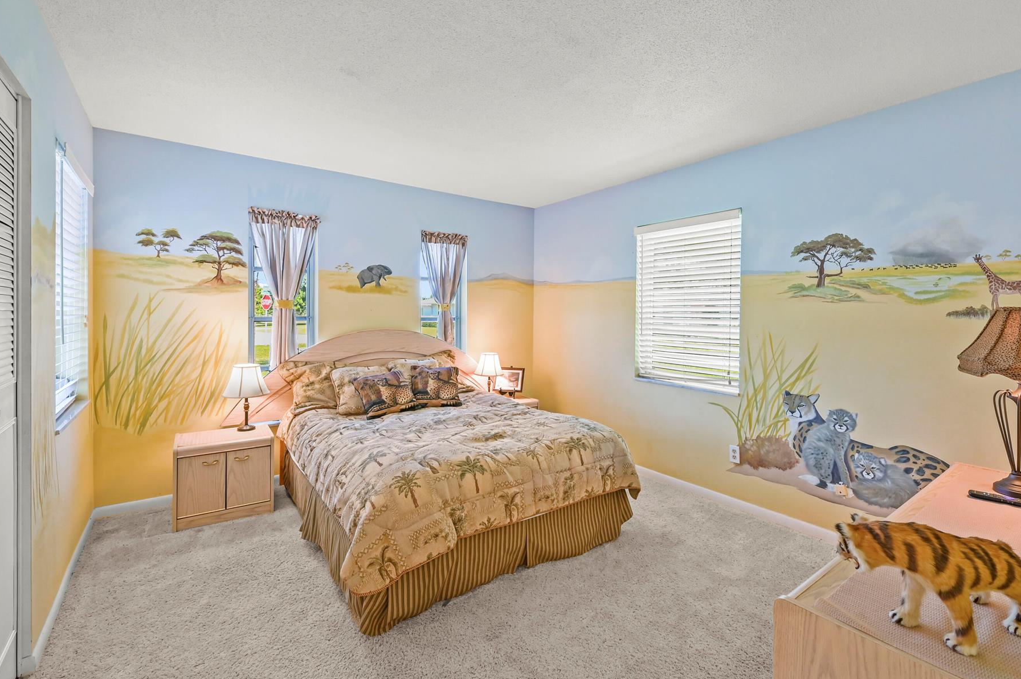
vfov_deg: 73.6
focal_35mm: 16
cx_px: 549
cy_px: 330
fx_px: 453
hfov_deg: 96.6
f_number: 8
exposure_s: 1/5
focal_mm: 14
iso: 800
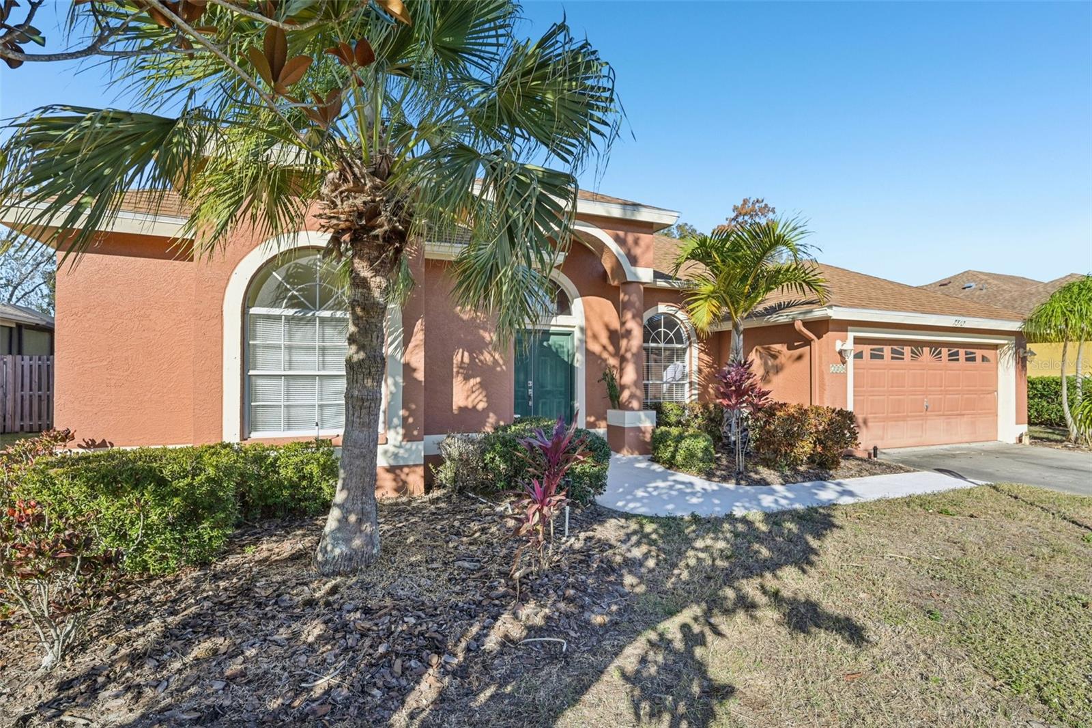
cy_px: 364
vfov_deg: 67.4
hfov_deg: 90.0
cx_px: 546
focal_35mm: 18
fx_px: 546
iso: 400
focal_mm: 18
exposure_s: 1/640
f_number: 8
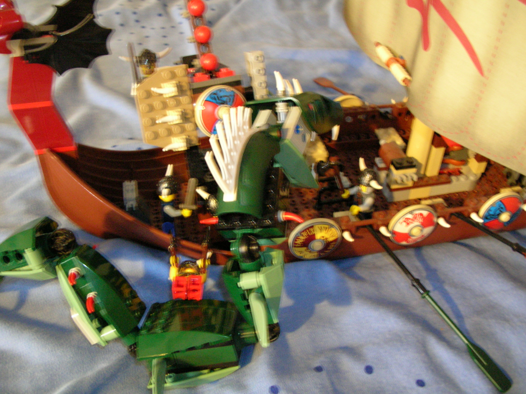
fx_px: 531
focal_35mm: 35
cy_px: 197
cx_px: 263
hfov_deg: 52.7
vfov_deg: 40.6
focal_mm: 5.8
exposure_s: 1.44
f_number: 2.8
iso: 200
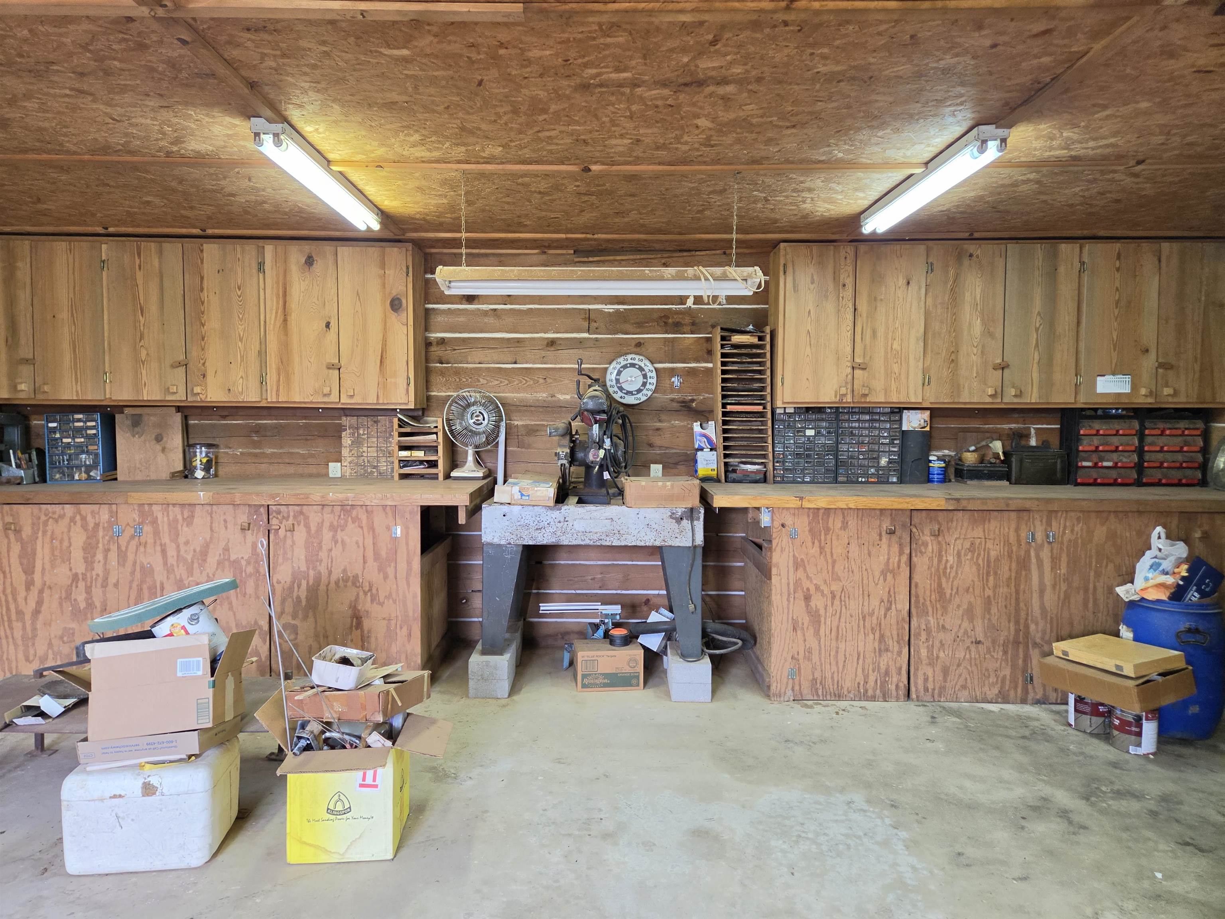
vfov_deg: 58.9
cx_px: 612
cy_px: 460
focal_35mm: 23
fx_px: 814
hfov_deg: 73.9
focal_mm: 5.4
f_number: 1.8
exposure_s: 1/120
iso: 250
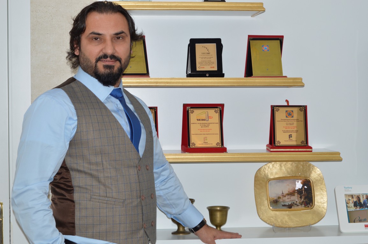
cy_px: 122
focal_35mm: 82
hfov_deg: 24.6
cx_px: 184
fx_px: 843
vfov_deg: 16.5
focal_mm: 55
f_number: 8
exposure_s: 1/60
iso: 280
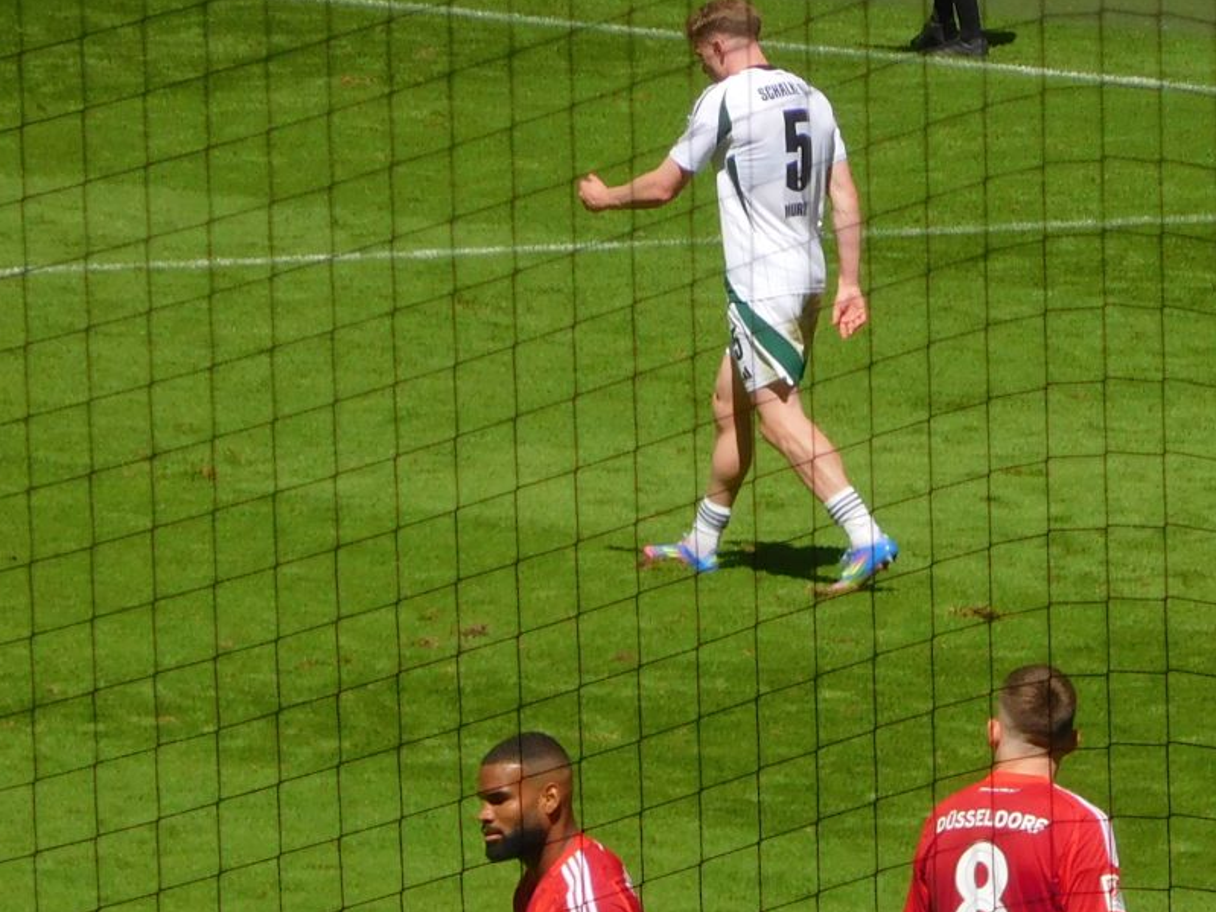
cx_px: 962
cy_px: 1133
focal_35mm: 801
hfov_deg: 2.5
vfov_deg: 1.9
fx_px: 28134
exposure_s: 1/640
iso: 125
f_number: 5.9
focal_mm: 57.1
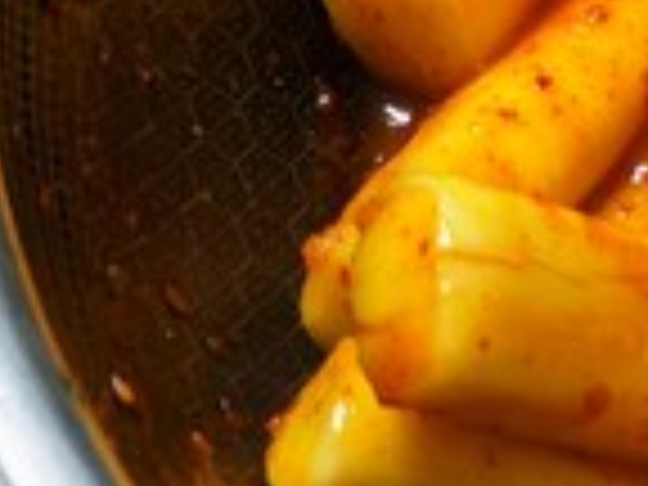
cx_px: 1300
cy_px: -119
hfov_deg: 6.7
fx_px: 5373
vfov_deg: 5.2
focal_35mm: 287
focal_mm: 8.72
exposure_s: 1/60
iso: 500
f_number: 1.63
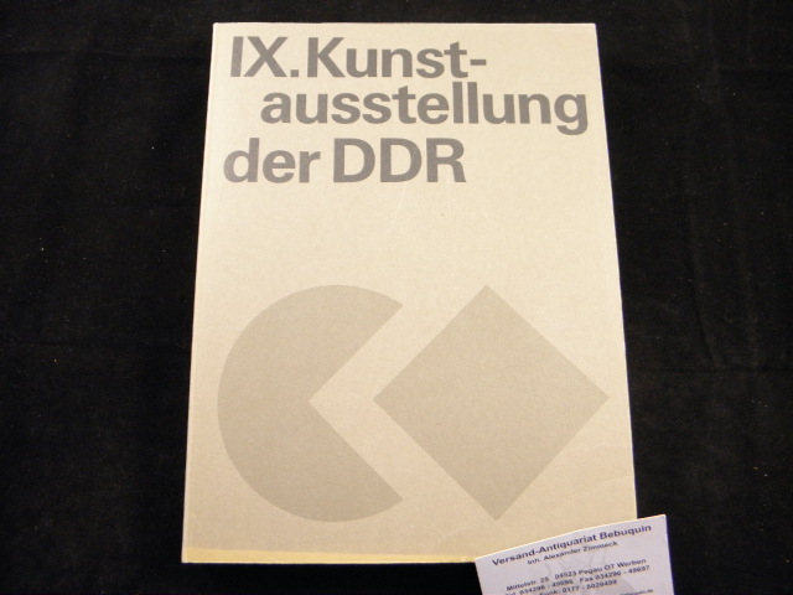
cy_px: 298
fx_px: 756
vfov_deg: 42.9
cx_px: 396
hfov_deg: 55.4
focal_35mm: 33
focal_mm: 5.9
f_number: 3.6
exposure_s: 1/30
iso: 250
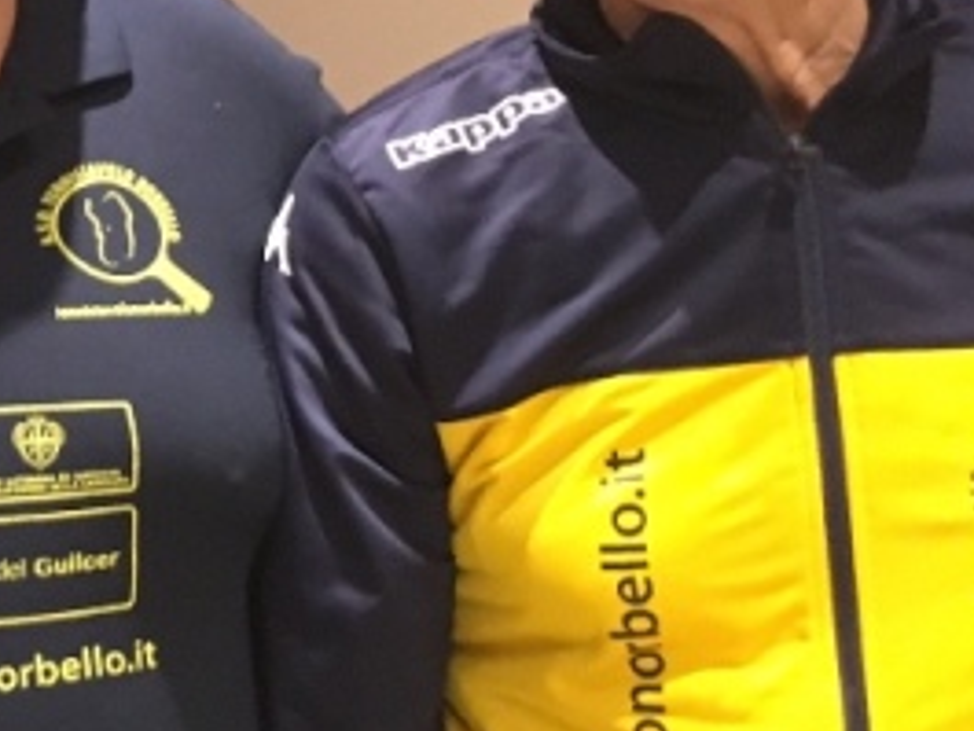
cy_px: 99
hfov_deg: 21.1
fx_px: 2365
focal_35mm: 84
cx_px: -294
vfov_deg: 17.4
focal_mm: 4.15
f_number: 2.2
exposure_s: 1/17
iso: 400
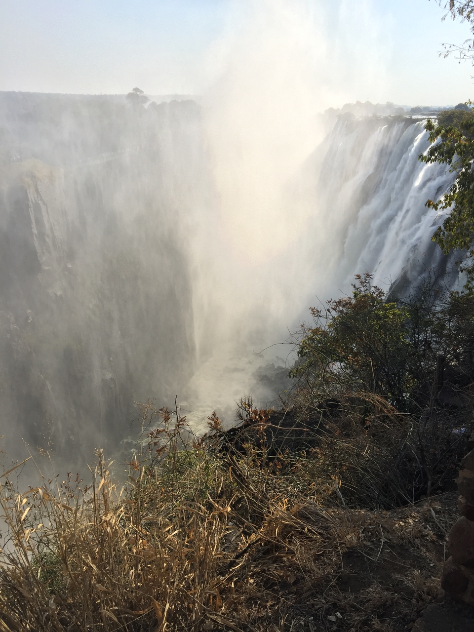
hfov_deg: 48.2
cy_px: 316
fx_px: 529
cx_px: 237
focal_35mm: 29
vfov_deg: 61.7
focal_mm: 4.15
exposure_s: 1/1721
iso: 32
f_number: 2.2
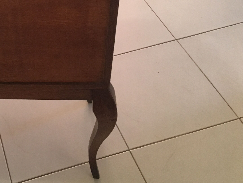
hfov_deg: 33.7
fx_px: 379
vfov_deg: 26.6
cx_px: 25
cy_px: 40
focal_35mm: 54
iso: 160
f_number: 2.2
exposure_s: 1/33
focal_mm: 4.15
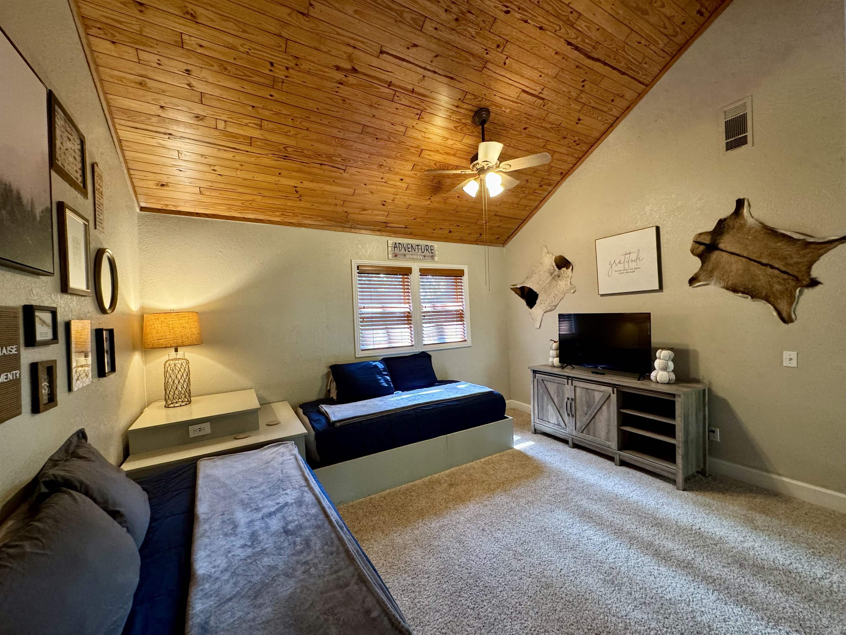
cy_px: 318
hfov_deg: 102.1
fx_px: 342
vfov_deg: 85.7
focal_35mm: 14
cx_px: 423
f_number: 2.2
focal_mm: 2.22
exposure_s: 1/60
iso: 250
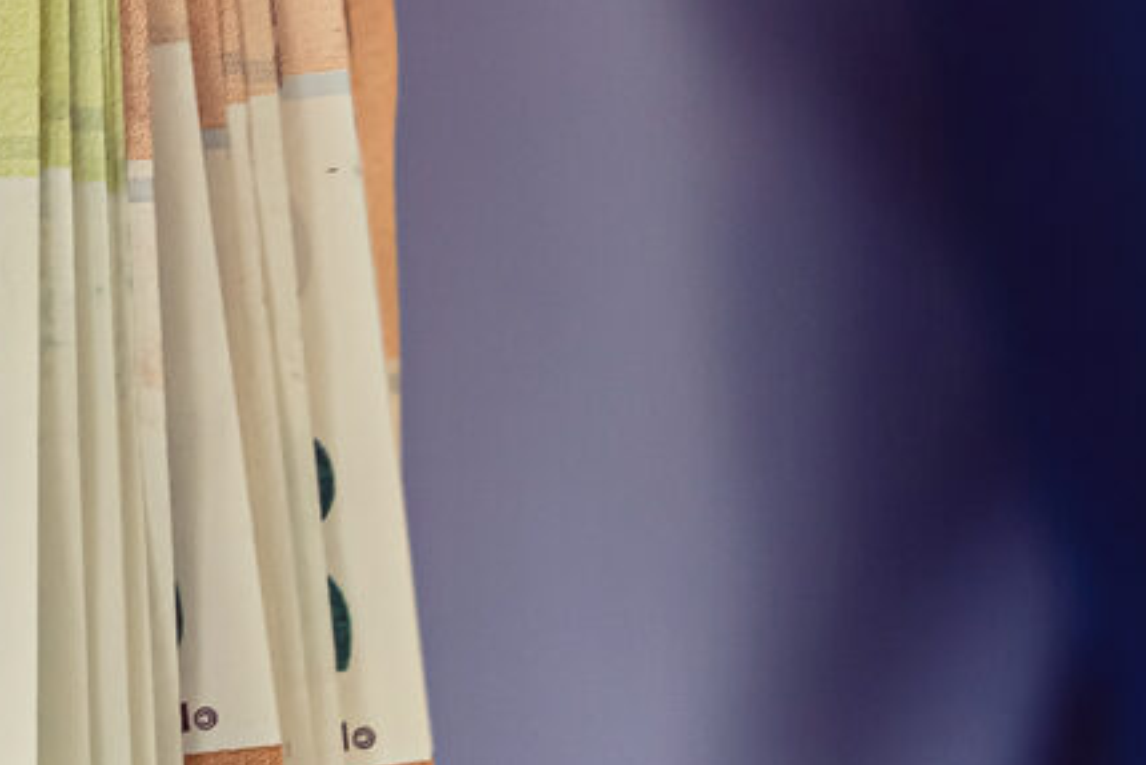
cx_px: 155
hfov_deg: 6.9
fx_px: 9489
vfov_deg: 4.6
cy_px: -249
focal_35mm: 298
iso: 320
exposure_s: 1/160
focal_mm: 50
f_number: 3.5
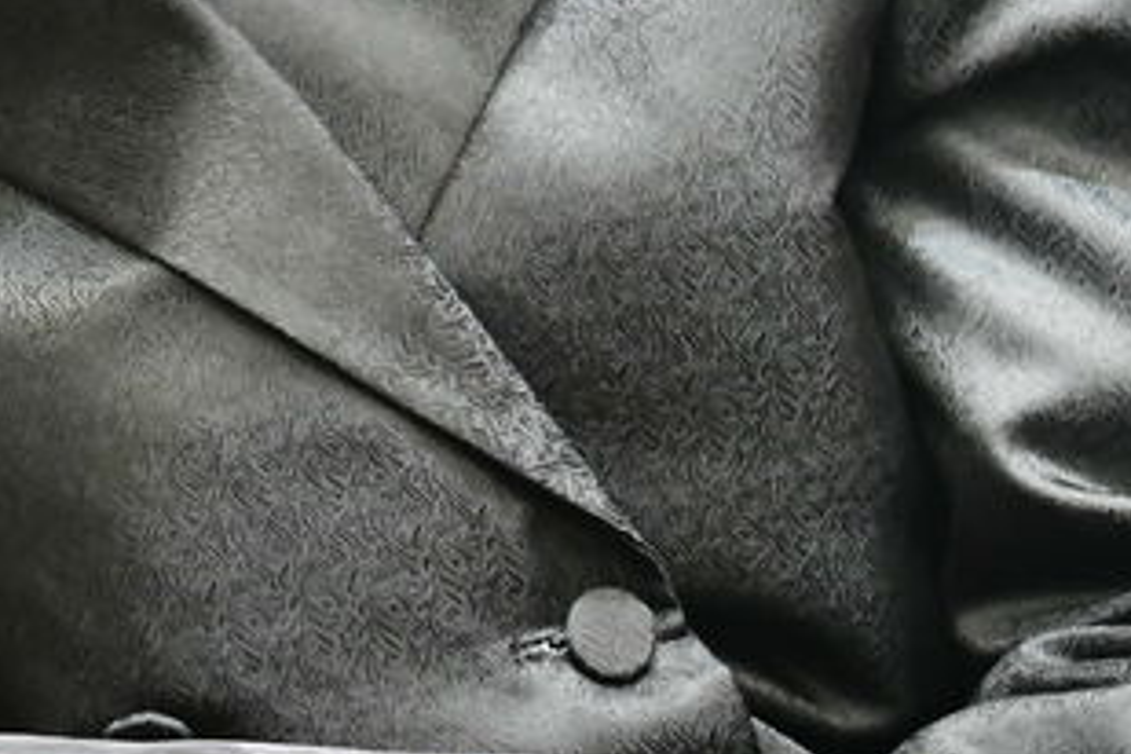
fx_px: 11686
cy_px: -624
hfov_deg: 5.5
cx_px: -721
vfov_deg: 3.7
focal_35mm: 372
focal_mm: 82
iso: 2500
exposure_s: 1/125
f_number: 5.6
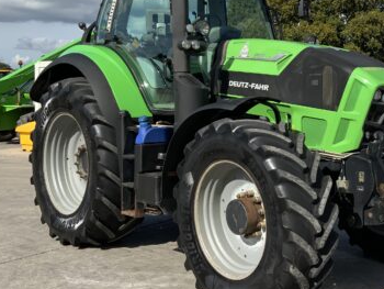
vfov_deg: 27.5
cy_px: 118
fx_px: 588
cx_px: 301
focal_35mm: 53
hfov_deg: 35.1
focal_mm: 3
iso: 16
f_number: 1.8
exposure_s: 1/2058
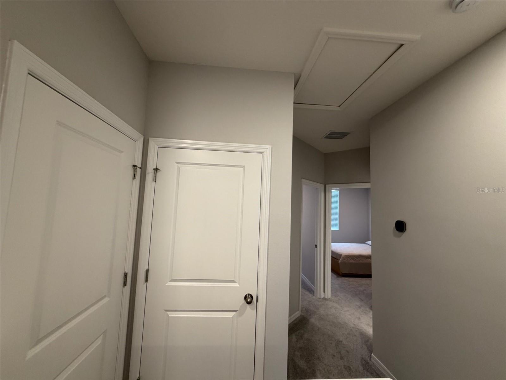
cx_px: 253
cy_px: 190
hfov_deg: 102.1
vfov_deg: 85.7
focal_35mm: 14
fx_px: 205
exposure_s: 1/60
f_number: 2.2
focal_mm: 2.22
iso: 160
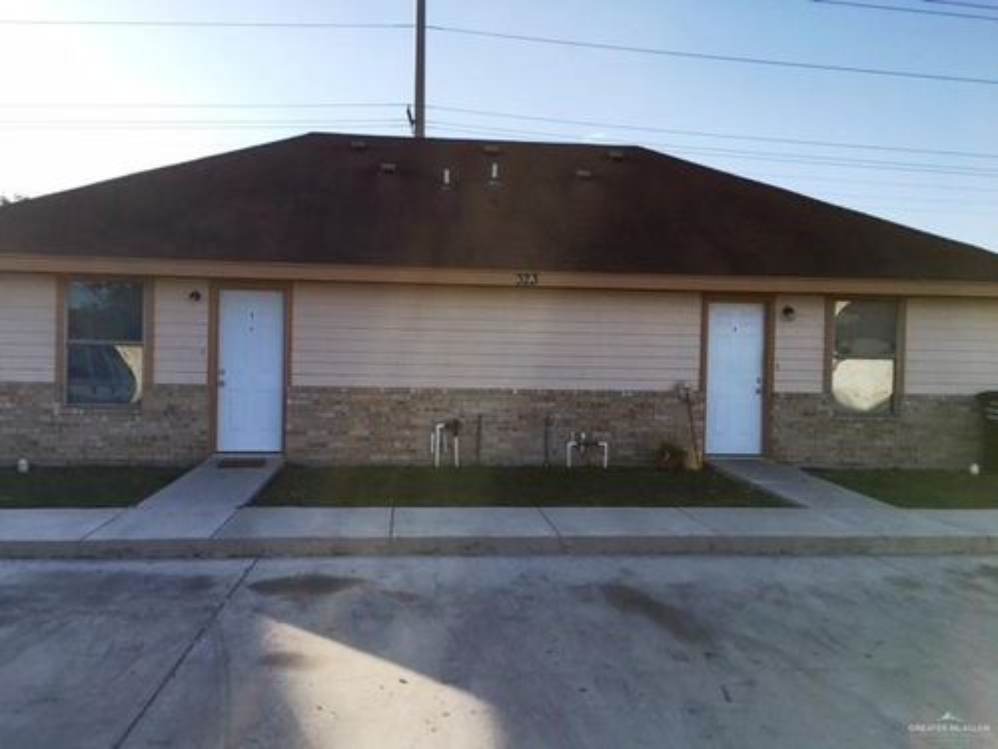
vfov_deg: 48.2
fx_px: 836
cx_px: 499
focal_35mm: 29
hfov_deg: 61.7
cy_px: 374
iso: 25
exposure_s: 1/836
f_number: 2.2
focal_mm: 4.15
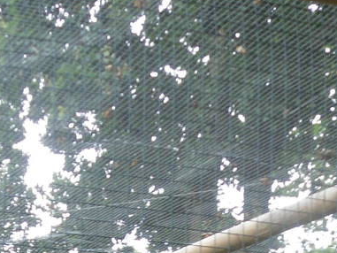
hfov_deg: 13.4
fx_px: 1432
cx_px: 80
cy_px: 510
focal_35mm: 147
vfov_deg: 9.4
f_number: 3.5
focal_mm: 6.3
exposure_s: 1/76
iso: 100
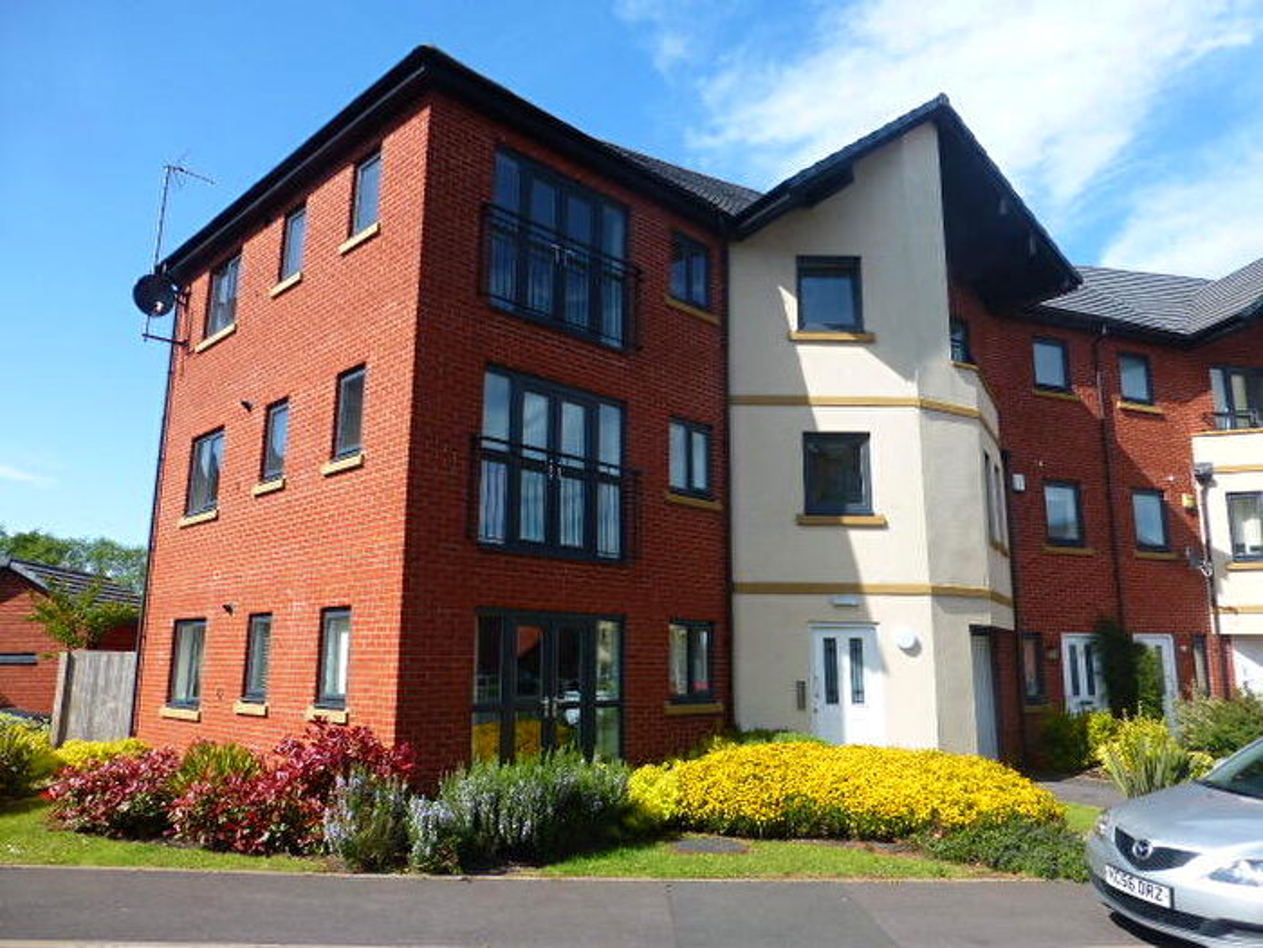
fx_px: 876
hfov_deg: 71.6
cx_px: 632
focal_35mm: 24
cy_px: 474
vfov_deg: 56.8
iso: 100
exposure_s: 1/400
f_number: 4
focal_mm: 4.3
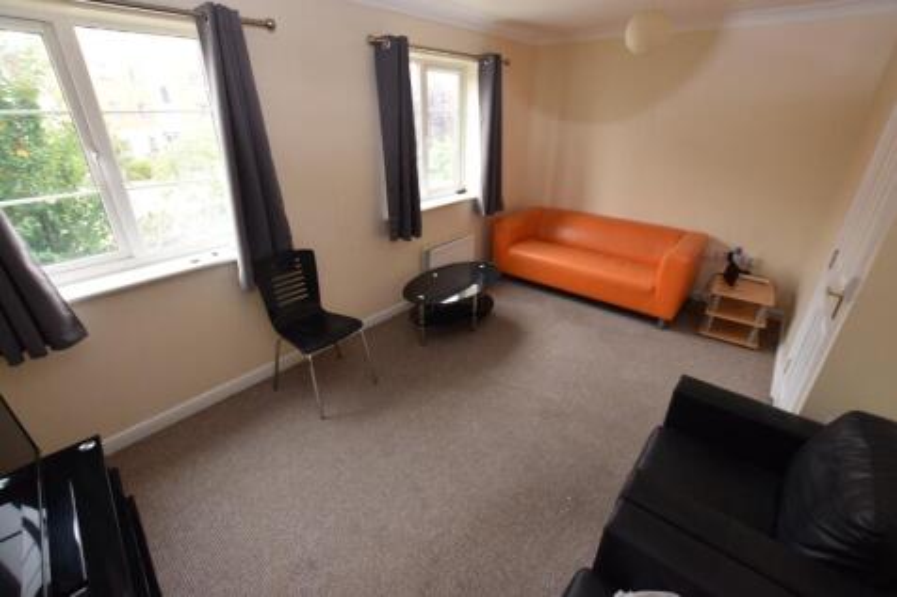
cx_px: 448
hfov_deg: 100.4
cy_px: 298
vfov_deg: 77.3
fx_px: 374
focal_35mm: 15
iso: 800
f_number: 5.6
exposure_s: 1/125
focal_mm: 10
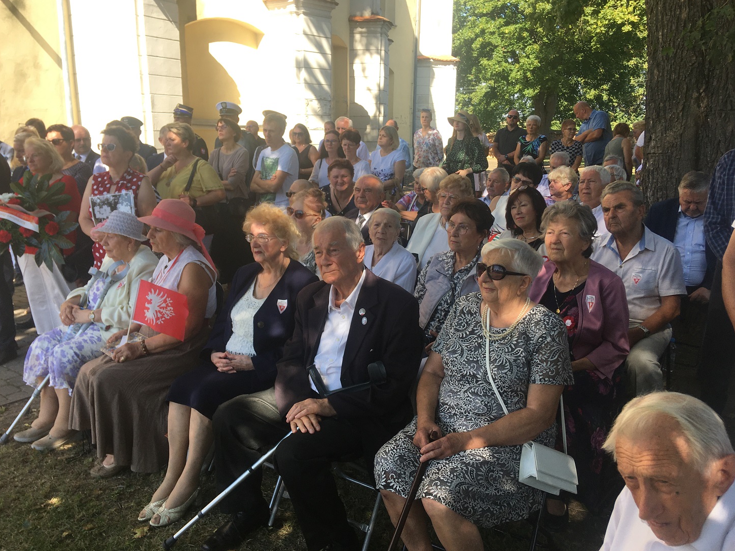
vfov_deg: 46.8
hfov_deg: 59.9
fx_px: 637
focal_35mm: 30
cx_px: 357
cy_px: 274
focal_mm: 4.15
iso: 25
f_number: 2.2
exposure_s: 1/353
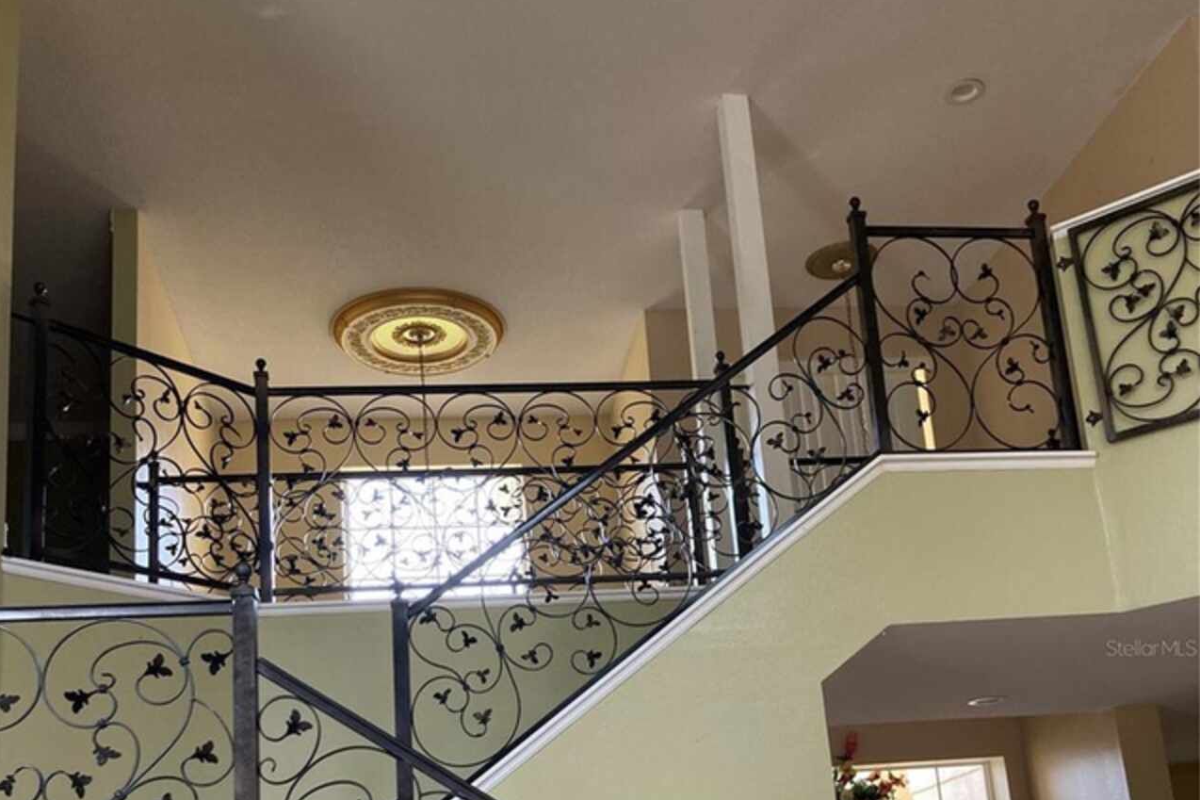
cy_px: 647
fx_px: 1300
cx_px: 598
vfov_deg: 33.2
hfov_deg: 49.6
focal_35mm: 39
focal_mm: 3.99
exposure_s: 1/121
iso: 80
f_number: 1.8
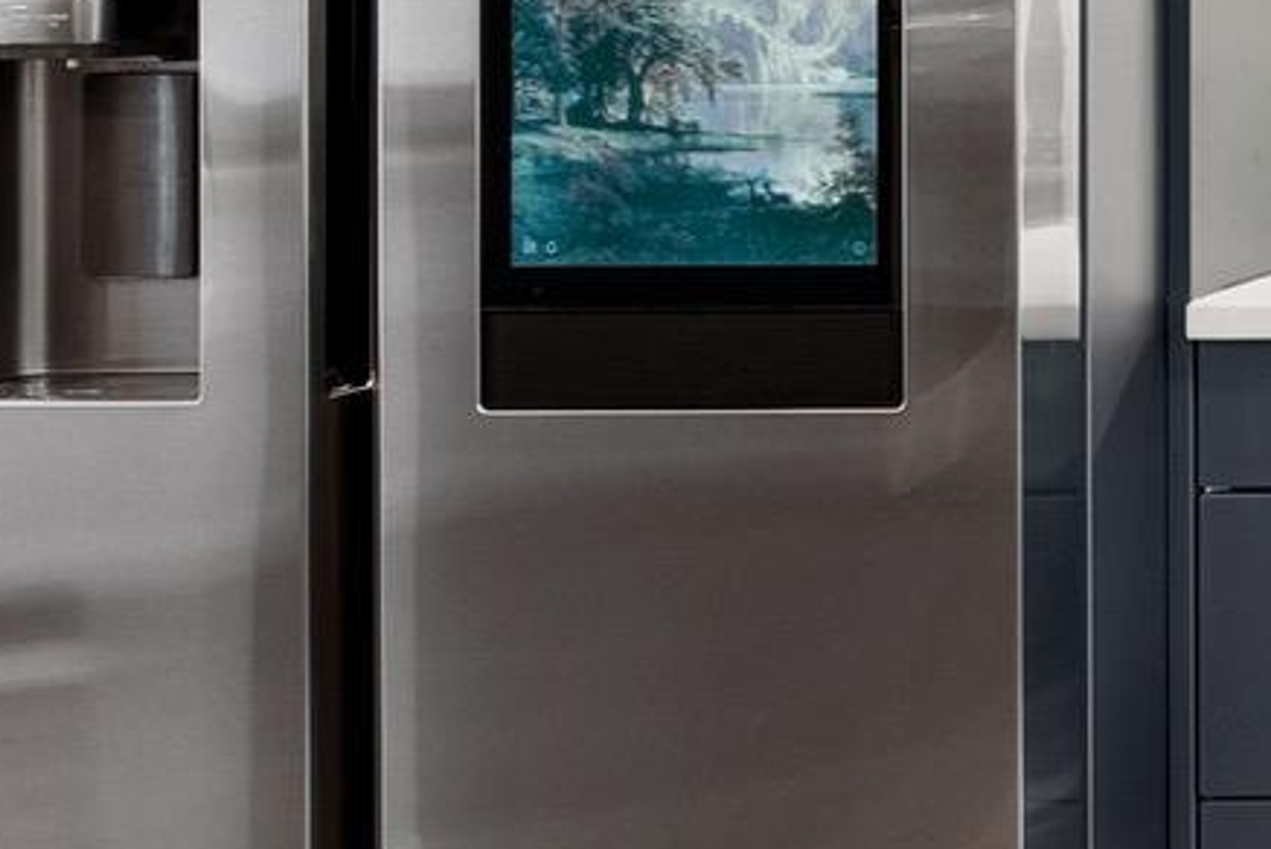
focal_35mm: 75
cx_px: 2493
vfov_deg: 17.5
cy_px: -121
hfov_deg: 18.5
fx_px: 2650
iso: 320
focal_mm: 16
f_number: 8
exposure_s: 1/4
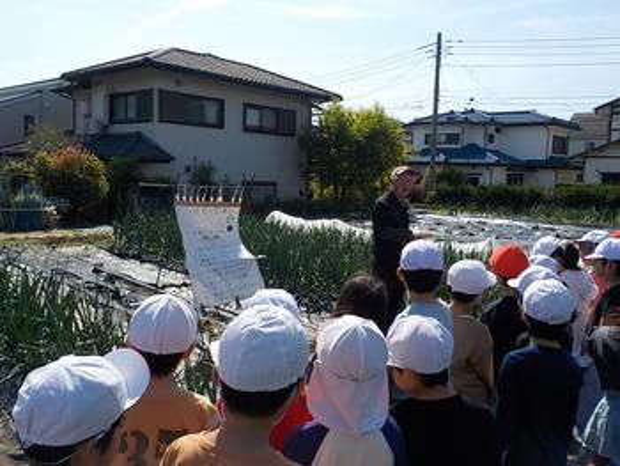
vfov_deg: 46.8
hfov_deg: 59.9
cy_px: 233
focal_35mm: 30
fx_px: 538
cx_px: 310
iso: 125
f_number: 3.3
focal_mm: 4.1
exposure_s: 1/1250
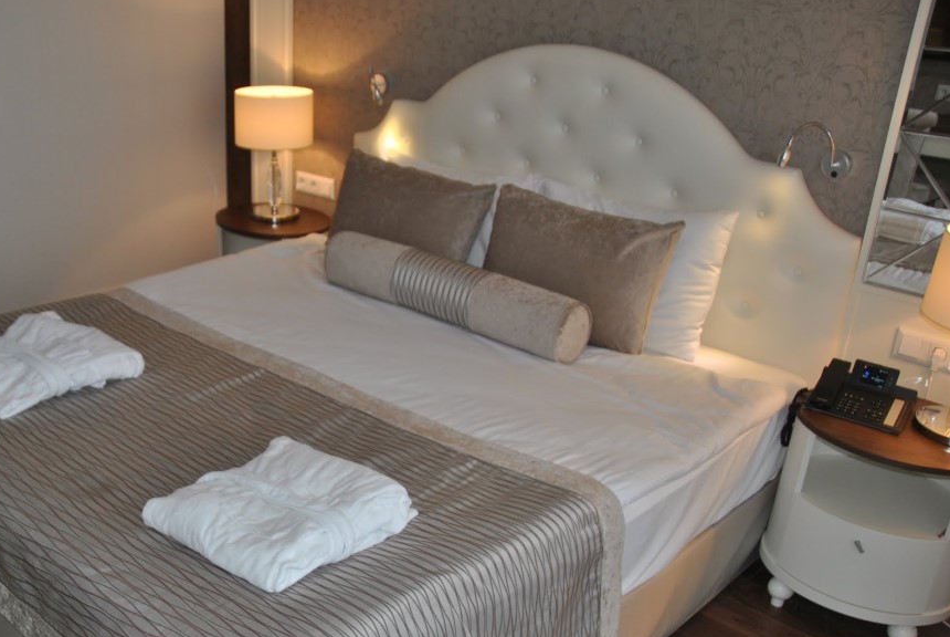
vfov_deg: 36.8
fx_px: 951
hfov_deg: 52.1
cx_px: 321
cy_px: 400
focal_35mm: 36
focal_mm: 18
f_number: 3.5
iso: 200
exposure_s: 1/60
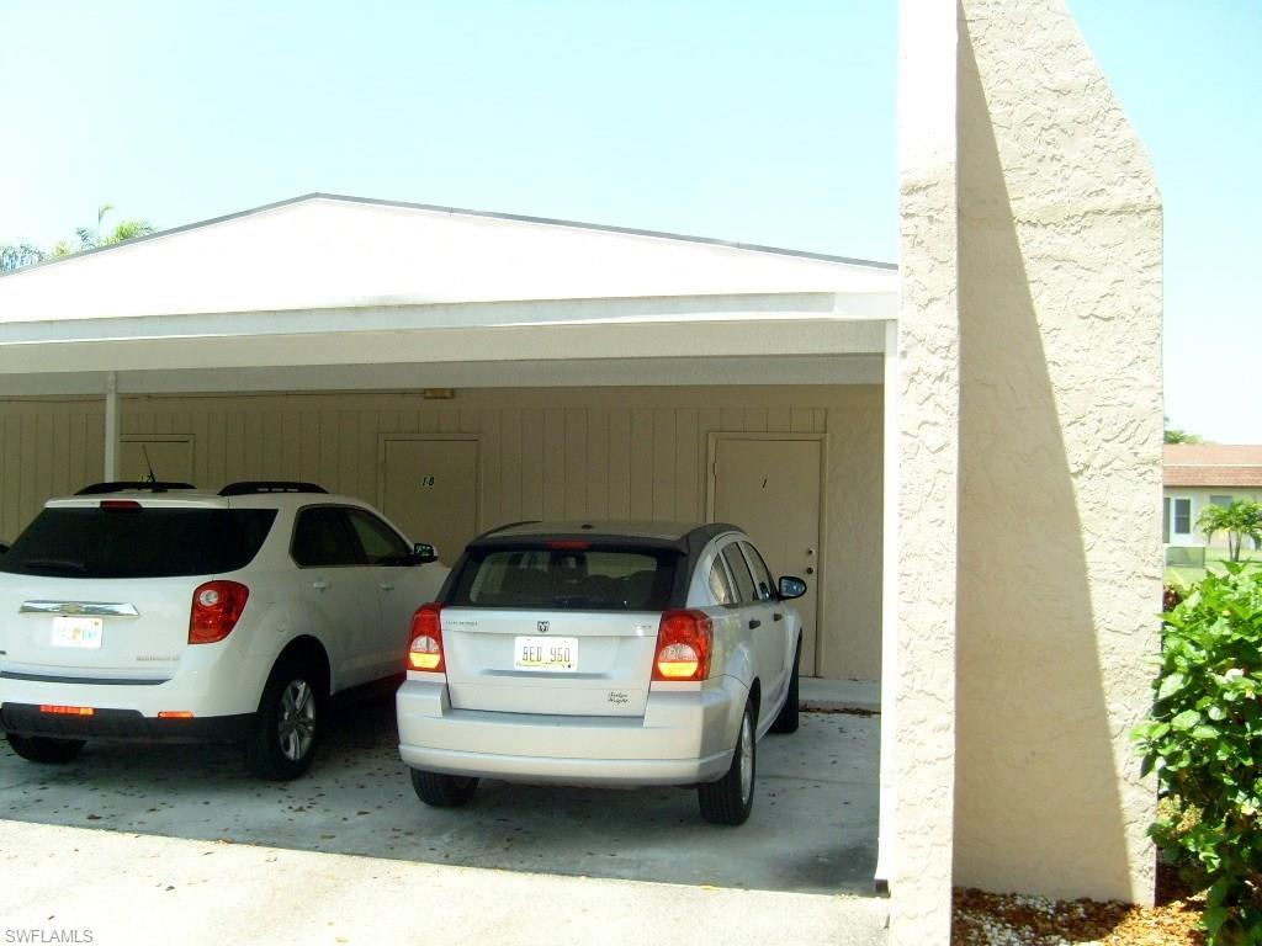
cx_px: 631
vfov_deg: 40.7
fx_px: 1276
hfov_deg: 52.6
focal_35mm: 35
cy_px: 473
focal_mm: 5.8
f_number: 7.1
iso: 160
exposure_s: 1/180
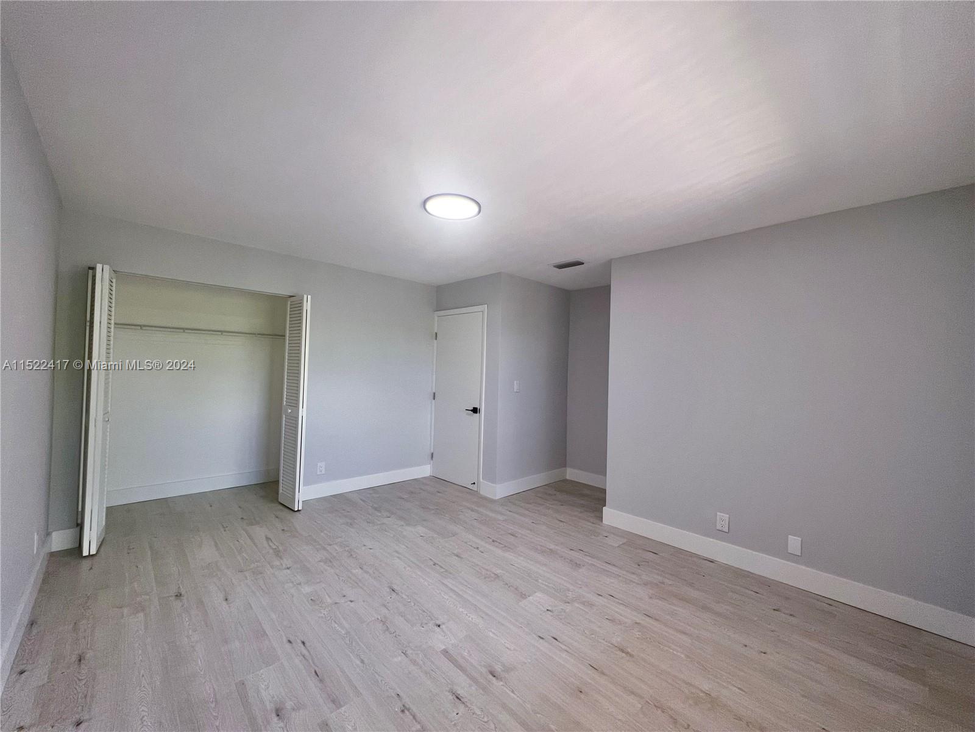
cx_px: 488
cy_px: 366
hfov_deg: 106.2
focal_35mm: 13
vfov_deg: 89.9
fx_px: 366
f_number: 1.8
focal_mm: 1.57
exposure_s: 1/120
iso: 160
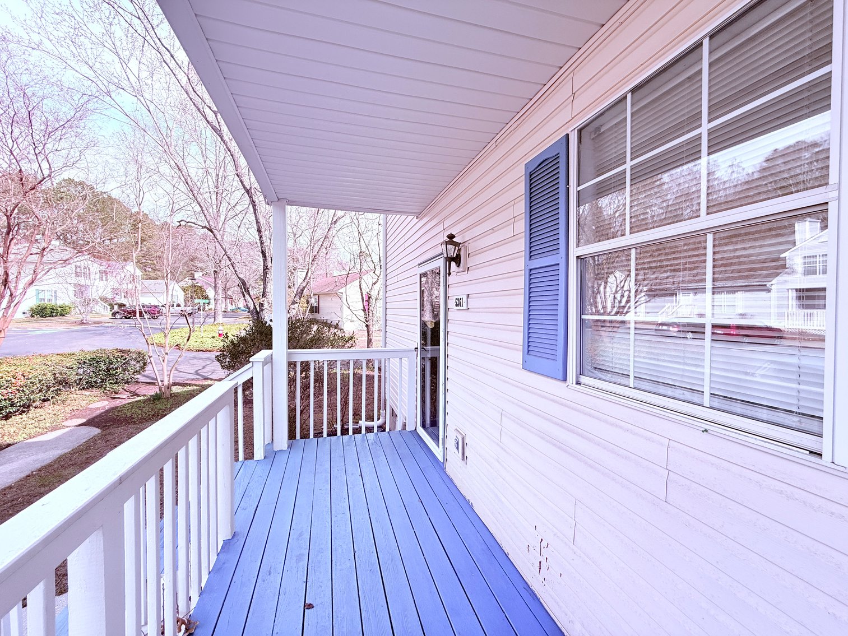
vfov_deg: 85.7
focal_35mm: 14
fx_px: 343
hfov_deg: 102.1
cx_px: 424
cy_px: 318
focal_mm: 2.22
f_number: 2.2
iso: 50
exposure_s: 1/779
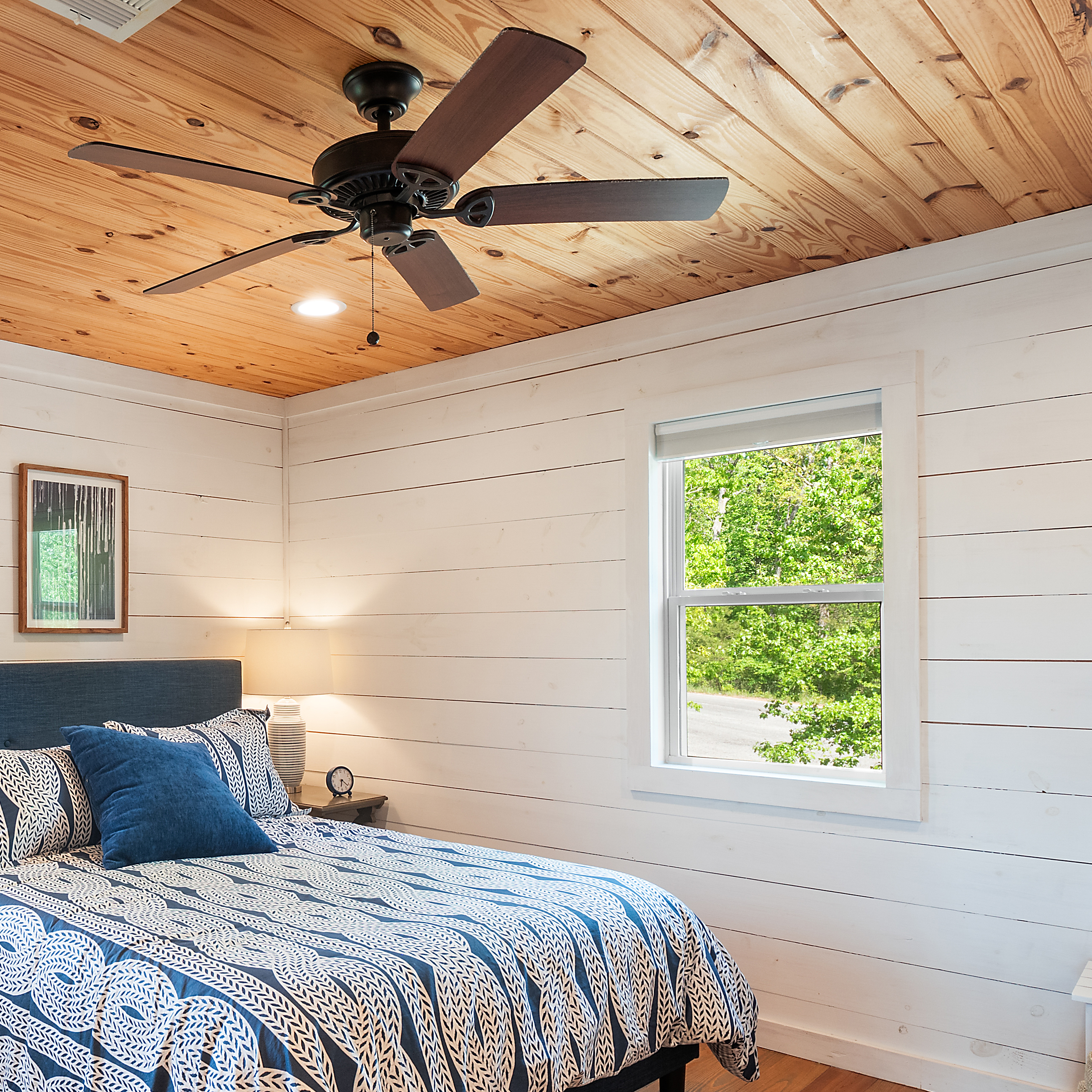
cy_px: 659
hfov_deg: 54.7
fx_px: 999
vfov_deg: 56.8
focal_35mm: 28
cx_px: 277
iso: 200
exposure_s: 1/6
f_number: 5.6
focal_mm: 8
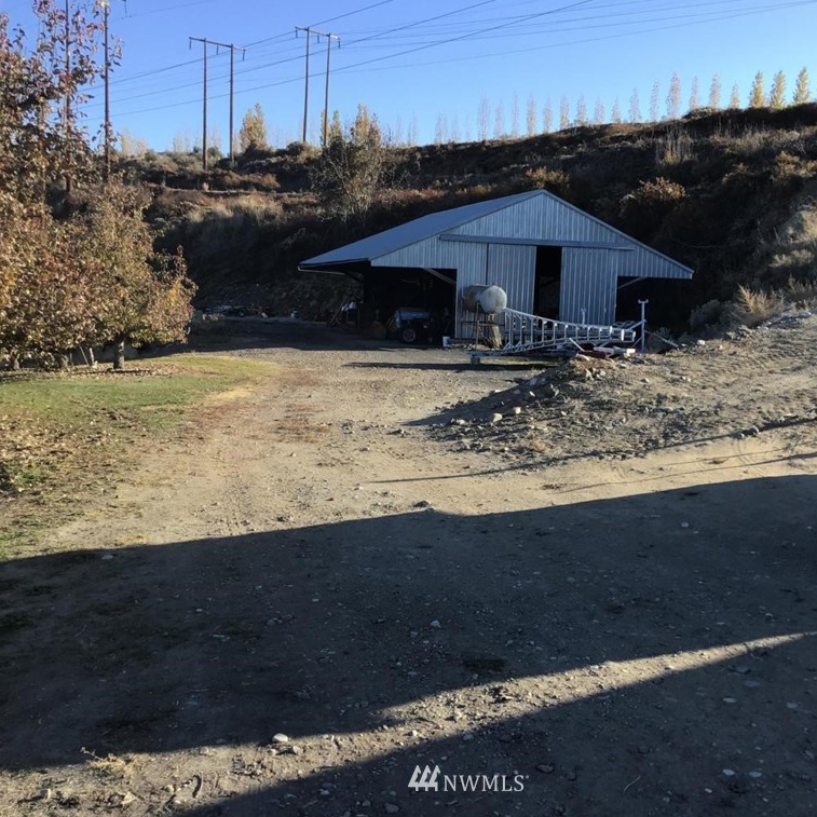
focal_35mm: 37
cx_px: 469
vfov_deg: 44.9
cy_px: 405
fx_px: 988
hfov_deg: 44.8
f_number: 2.4
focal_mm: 3.3
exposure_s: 1/512
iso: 25
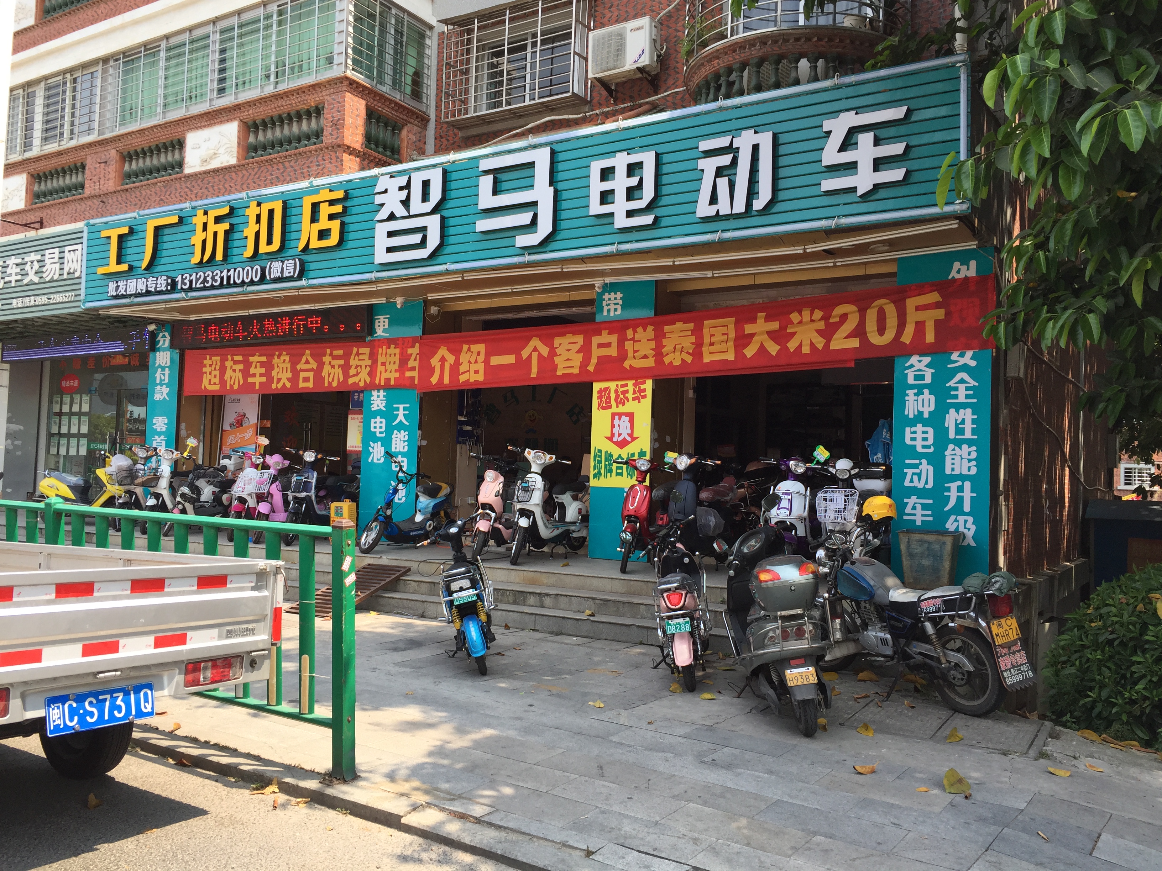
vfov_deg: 48.2
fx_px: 973
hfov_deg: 61.7
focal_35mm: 29
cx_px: 581
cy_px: 436
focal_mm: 4.15
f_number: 2.2
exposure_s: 1/608
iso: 32
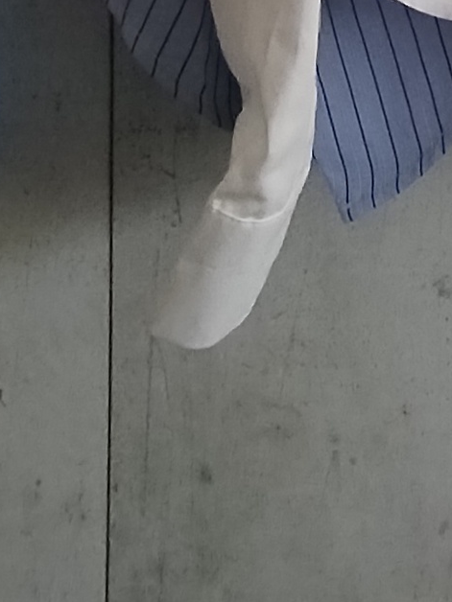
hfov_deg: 20.8
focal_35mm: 65
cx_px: 567
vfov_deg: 20.7
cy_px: -484
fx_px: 1132
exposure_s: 1/252
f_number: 2.2
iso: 100
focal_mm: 1.42
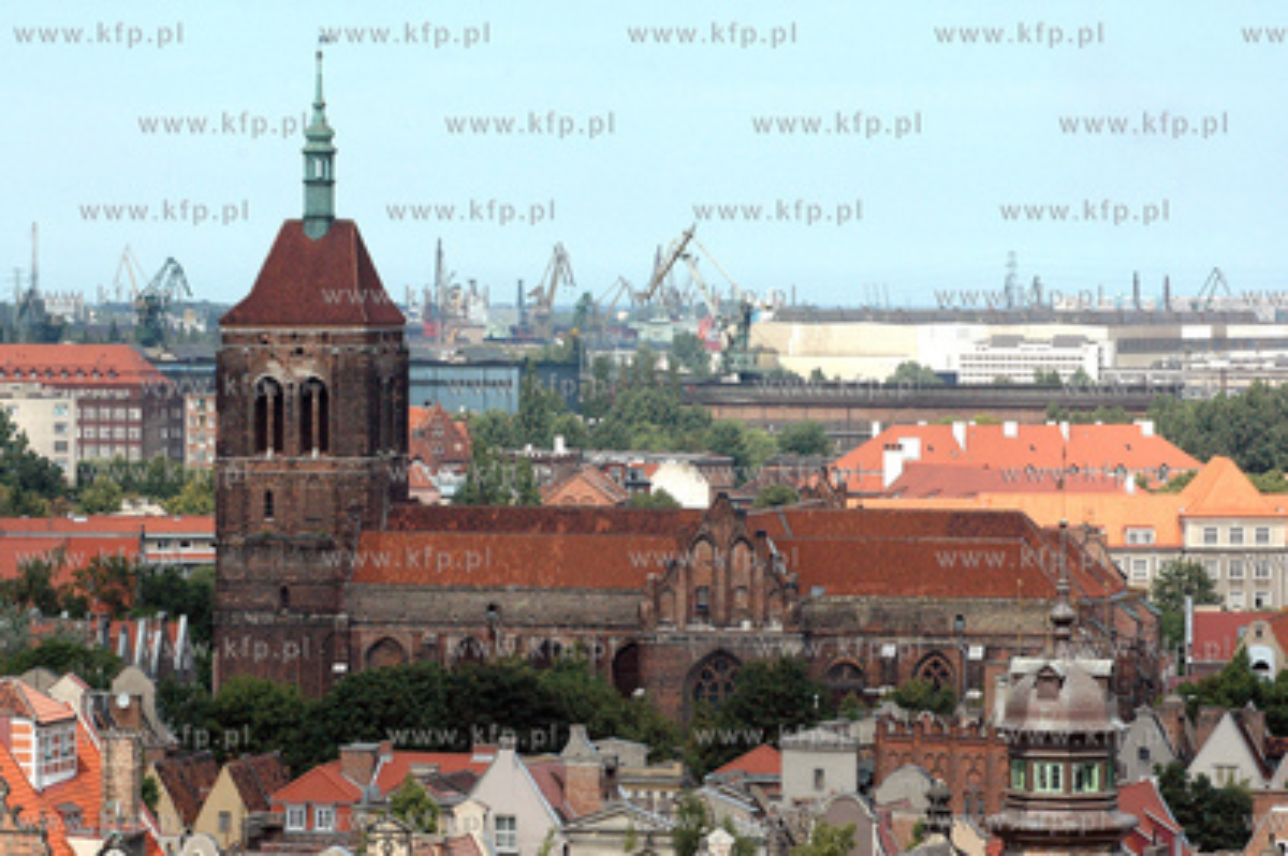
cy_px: 428
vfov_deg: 8.7
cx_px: 644
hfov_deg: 13.1
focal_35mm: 158
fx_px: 5630
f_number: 9
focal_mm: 105
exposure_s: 1/1250
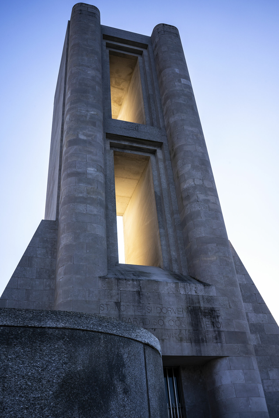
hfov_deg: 37.9
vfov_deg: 54.4
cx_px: 140
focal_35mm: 35
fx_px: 407
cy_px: 209
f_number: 14
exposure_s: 1/125
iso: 320
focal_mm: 35
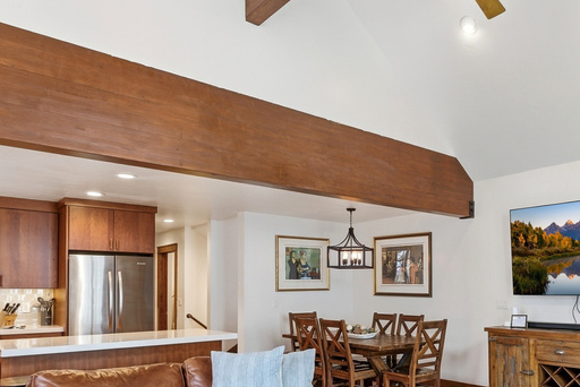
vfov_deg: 43.2
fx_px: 474
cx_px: 407
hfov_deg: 60.7
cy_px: 287
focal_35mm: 29
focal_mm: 14.7
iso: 250
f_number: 5
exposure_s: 1/500
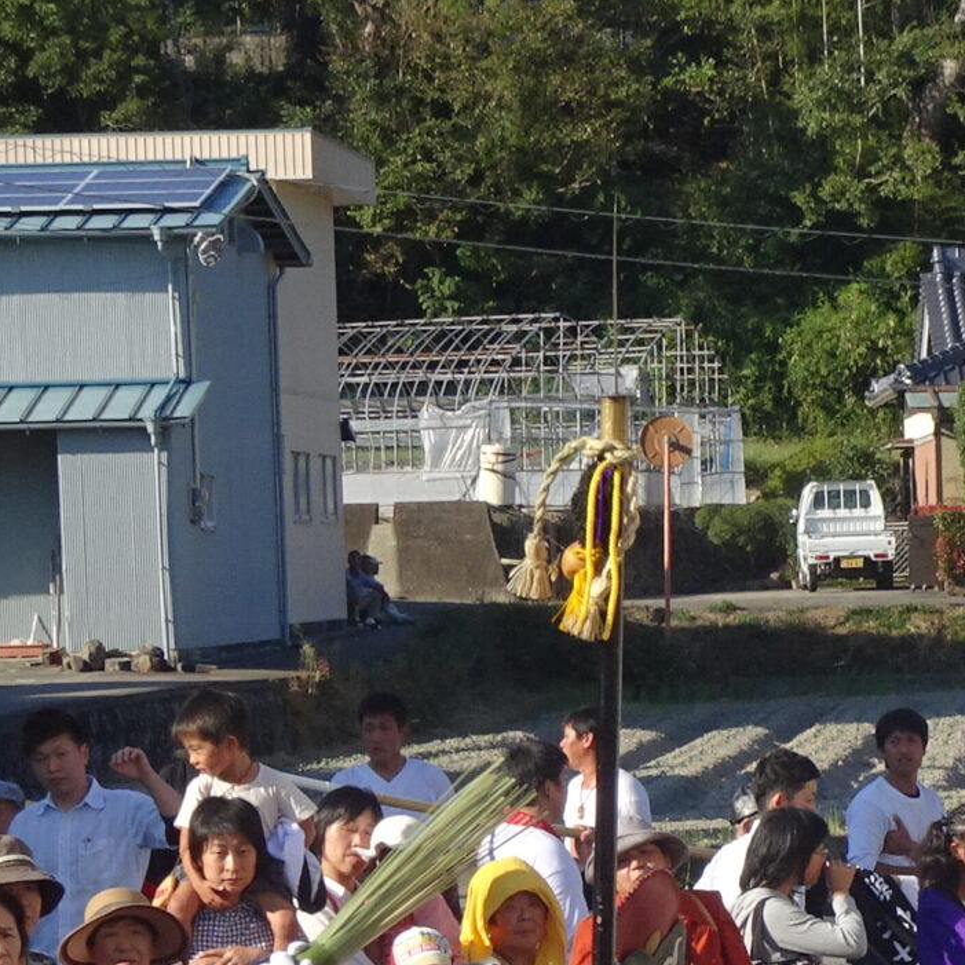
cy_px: 1187
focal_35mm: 200
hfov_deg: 8.7
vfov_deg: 8.6
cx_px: 1009
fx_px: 6308
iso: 80
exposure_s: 1/400
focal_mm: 10.59
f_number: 4.5
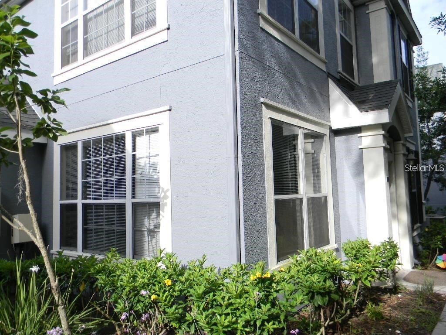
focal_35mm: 28
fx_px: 361
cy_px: 168
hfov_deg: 63.4
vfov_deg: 49.7
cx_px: 223
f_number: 3.5
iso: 80
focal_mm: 5
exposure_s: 1/388
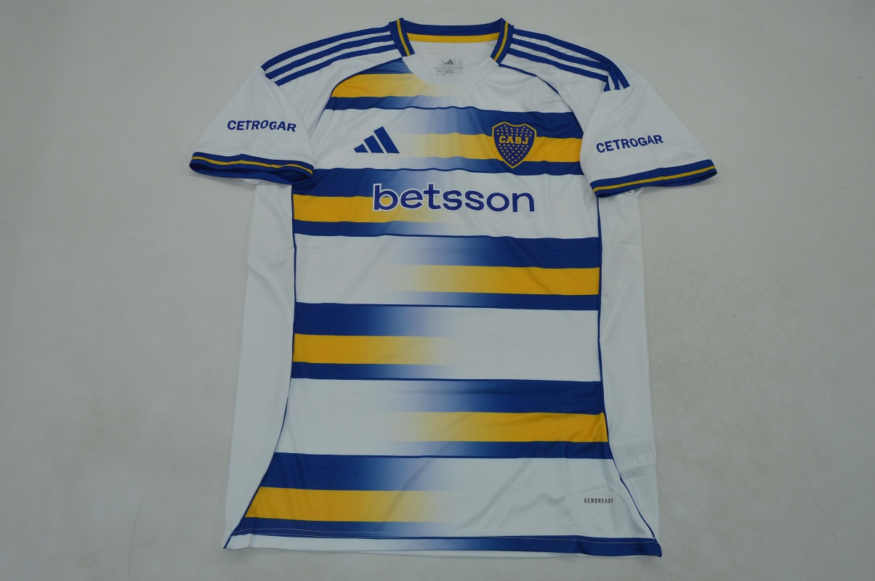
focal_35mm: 33
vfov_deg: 39.9
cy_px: 290
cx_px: 438
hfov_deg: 57.3
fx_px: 801
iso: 400
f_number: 13
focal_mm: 22
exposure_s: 1/200
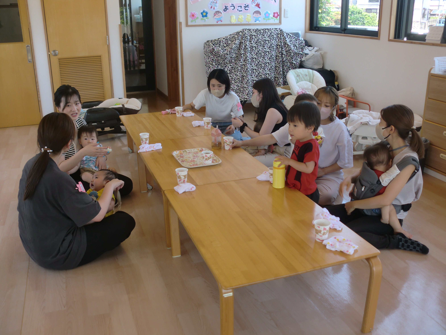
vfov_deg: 40.7
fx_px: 451
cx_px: 223
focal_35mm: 35
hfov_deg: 52.6
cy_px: 168
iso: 64
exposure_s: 1/80
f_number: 3.1
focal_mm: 6.3
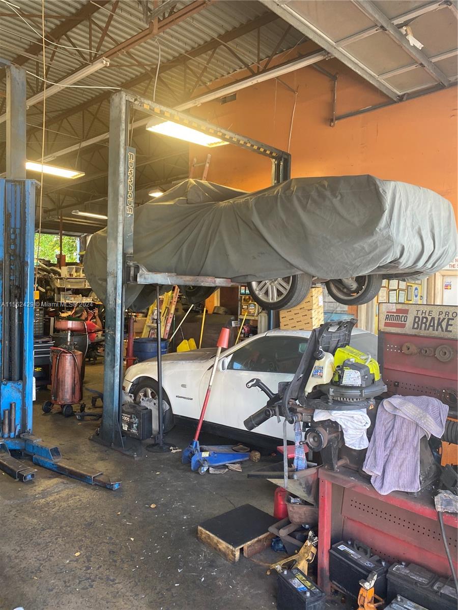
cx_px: 229
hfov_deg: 53.1
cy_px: 305
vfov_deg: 67.3
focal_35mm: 26
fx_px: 459
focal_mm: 4.25
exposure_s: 1/102
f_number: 1.8
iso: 125
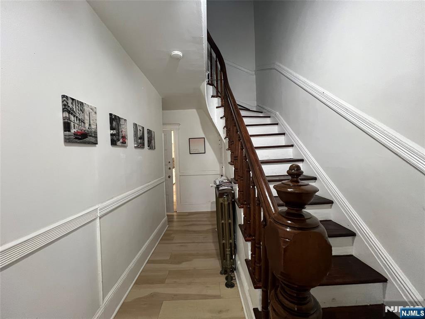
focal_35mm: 13
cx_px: 212
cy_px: 160
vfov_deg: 89.9
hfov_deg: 106.2
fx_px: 160
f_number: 1.8
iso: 320
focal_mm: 1.57
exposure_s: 1/60
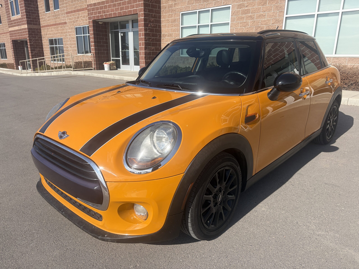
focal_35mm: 26
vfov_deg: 53.1
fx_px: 270
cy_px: 134
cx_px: 180
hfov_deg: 67.3
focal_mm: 5.96
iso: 50
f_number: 1.6
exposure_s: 1/3623
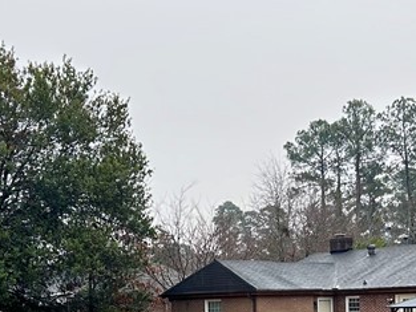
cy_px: 319
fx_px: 1022
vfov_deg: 17.0
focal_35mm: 85
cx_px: 241
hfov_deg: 23.0
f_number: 1.5
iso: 50
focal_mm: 5.7
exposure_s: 1/142
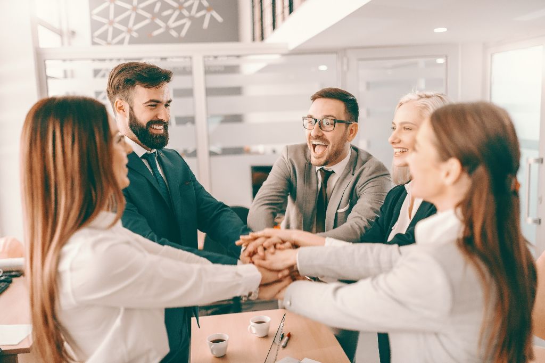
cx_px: 272
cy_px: 182
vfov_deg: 37.8
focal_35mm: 35
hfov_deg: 54.4
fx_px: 530
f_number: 1.4
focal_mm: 35
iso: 250
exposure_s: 1/200
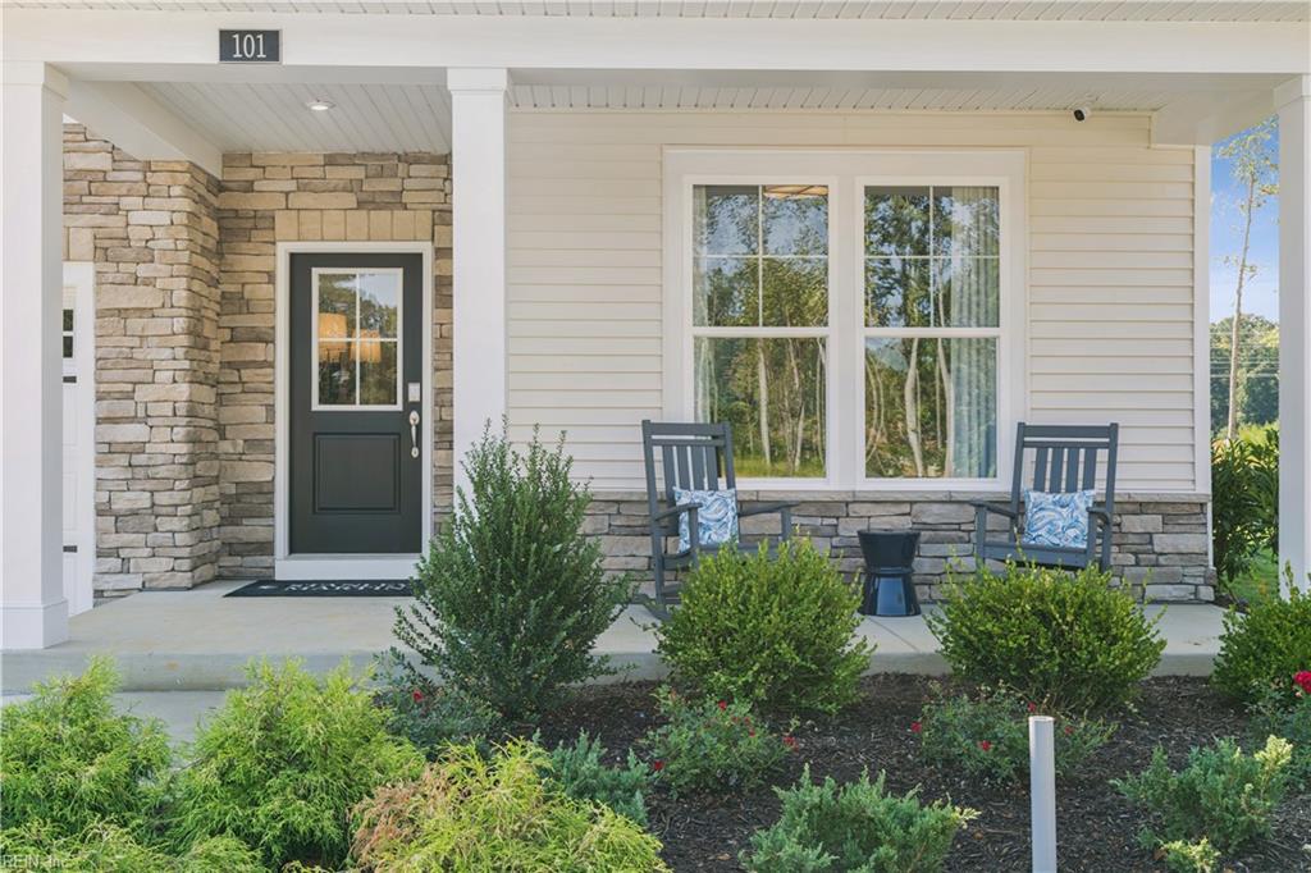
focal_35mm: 35
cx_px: 656
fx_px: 1274
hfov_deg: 54.4
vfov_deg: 37.8
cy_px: 436
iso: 100
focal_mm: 35
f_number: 9
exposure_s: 1/20
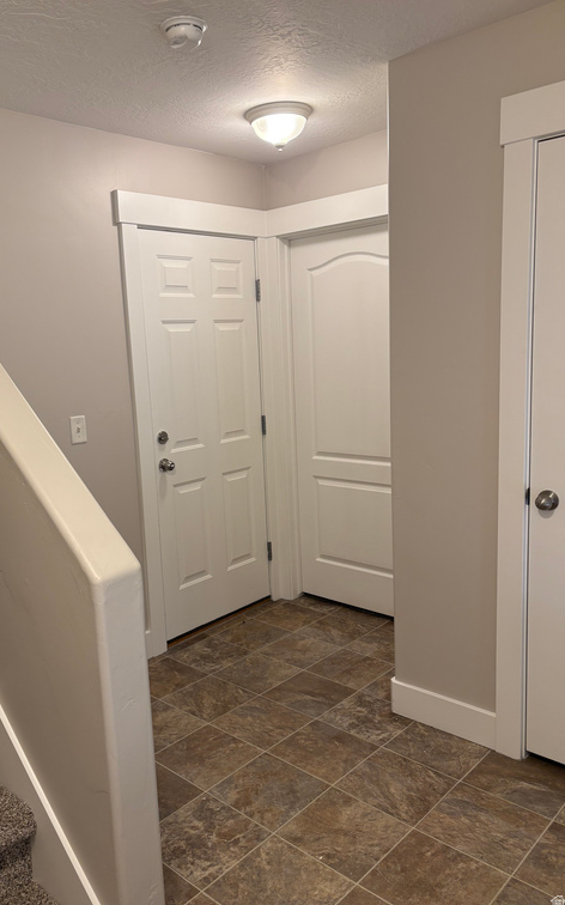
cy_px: 454
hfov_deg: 44.3
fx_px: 690
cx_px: 225
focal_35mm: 28
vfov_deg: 66.5
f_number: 1.6
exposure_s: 1/60
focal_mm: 5.96
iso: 80
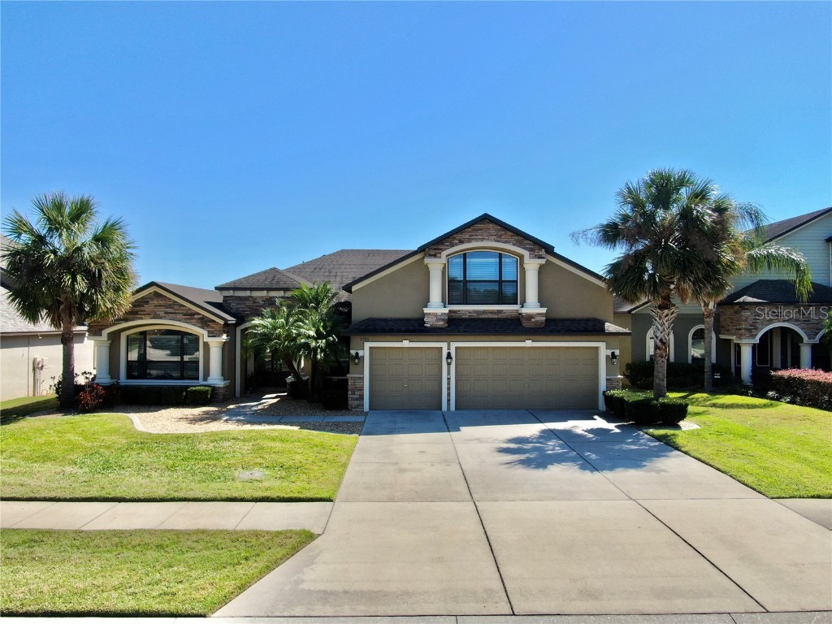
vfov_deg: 56.8
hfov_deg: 71.6
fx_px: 577
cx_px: 416
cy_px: 312
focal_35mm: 24
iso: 110
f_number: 2.8
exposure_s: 1/1250
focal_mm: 4.39
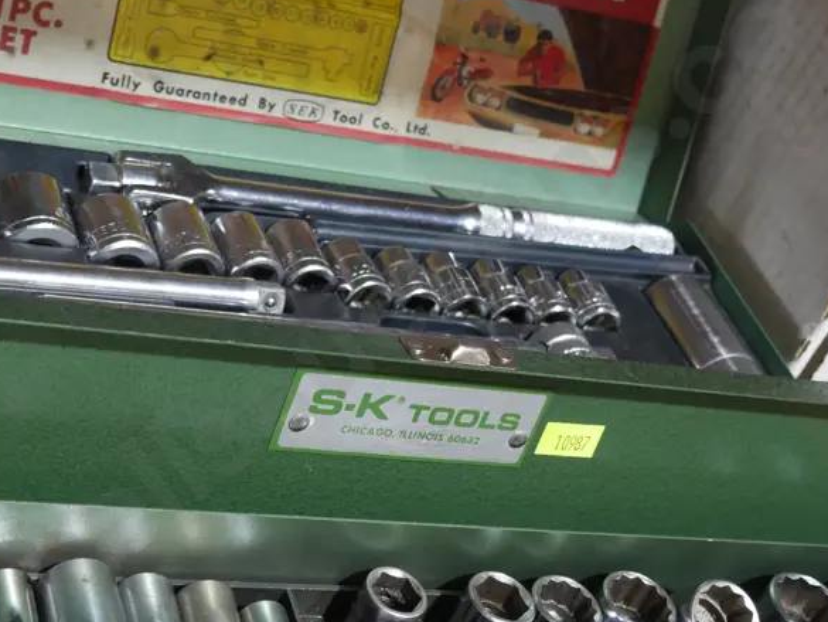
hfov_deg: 25.3
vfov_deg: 19.1
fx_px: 1842
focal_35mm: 77
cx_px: 344
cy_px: 351
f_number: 4.7
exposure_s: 1/60
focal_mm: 22
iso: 800
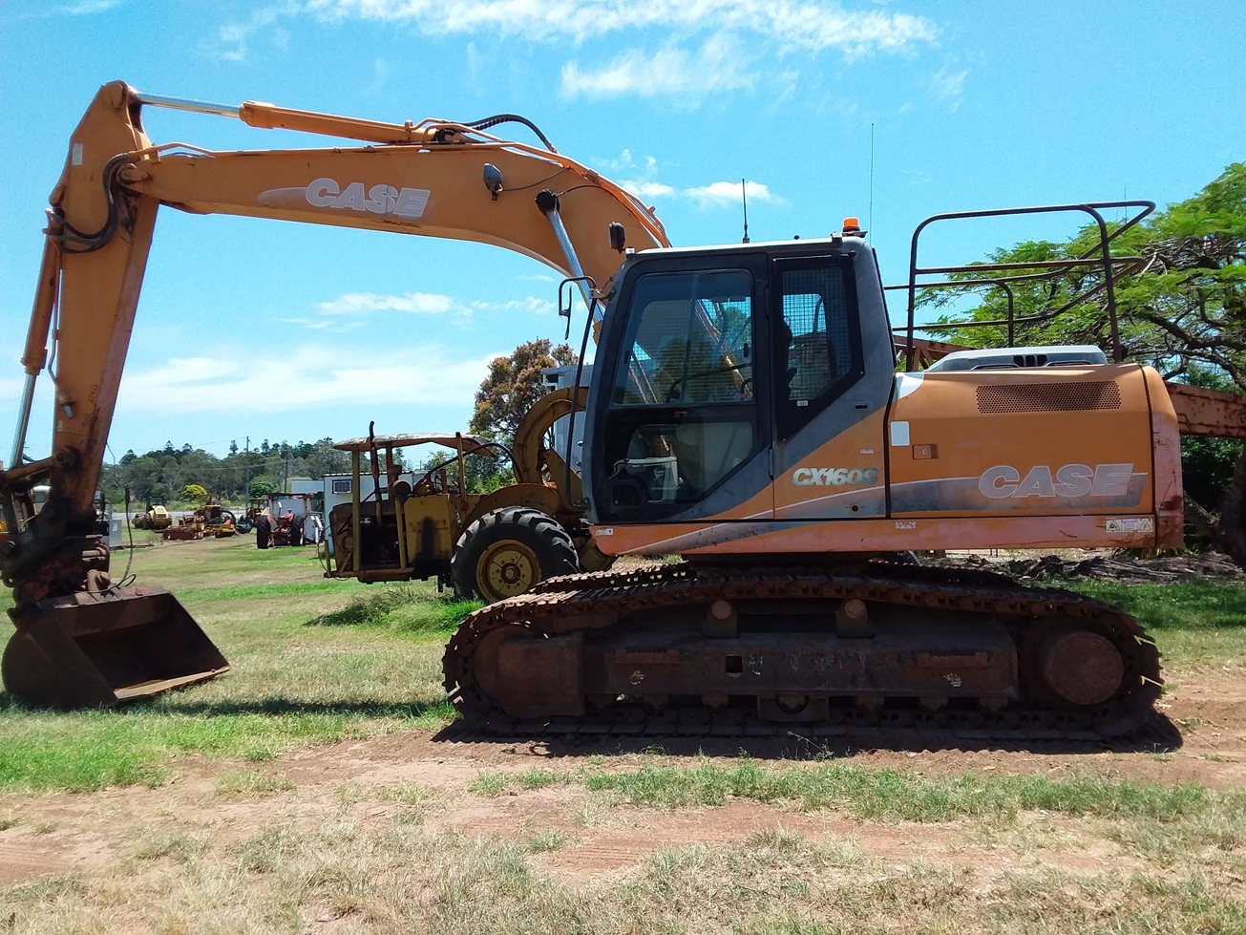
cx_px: 623
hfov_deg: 63.4
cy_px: 468
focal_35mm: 28
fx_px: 1008
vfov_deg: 49.8
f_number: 1.9
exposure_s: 1/1097
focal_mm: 2.91
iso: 40
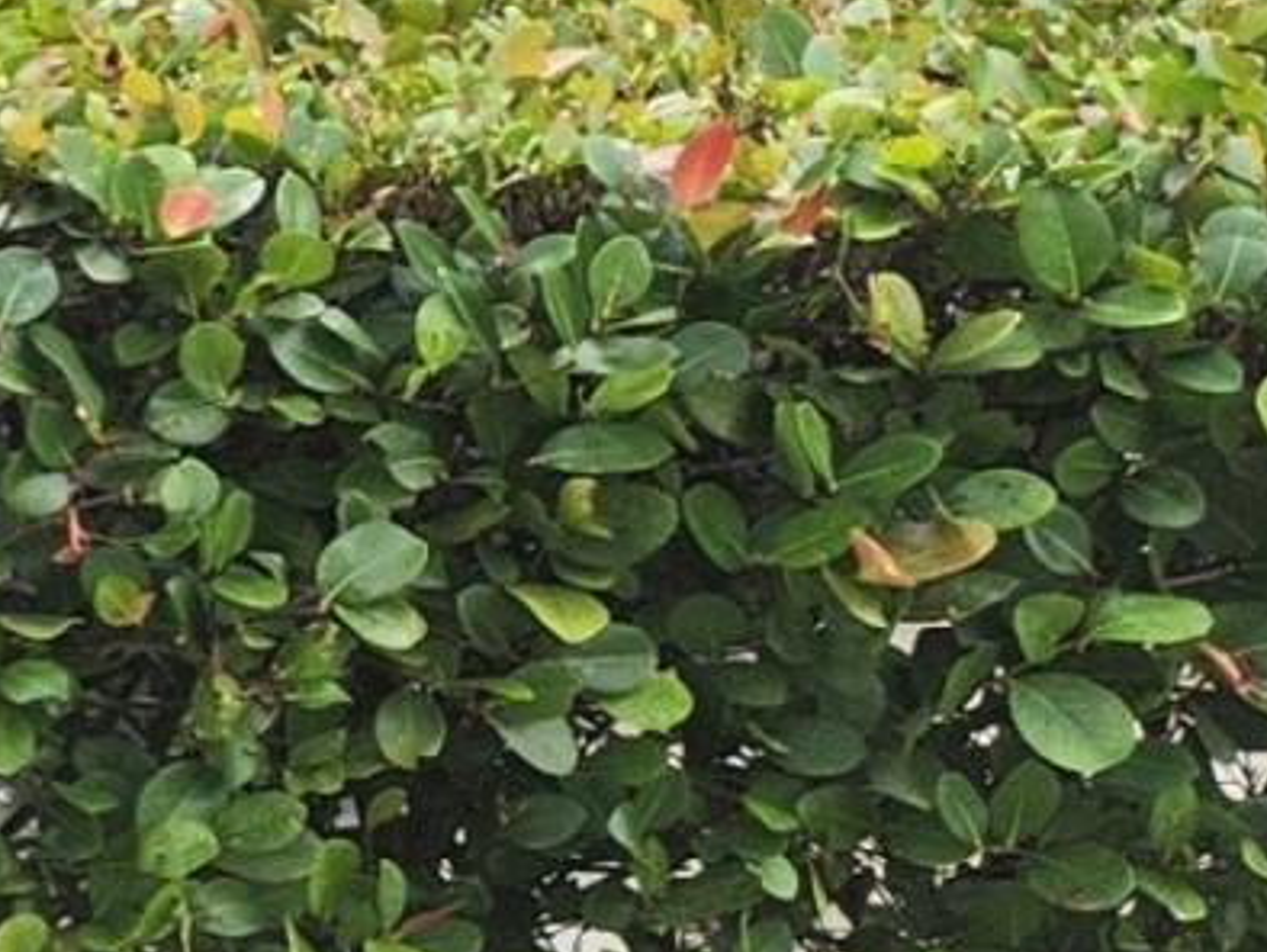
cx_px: -3045
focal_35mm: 168
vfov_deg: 8.8
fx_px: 6153
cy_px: -68
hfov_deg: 8.7
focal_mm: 5.4
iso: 20
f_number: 1.8
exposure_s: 1/407
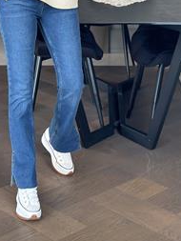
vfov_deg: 19.9
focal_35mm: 96
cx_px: 40
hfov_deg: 15.3
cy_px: 9
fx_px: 669
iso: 125
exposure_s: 1/78
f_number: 1.78
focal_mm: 6.86
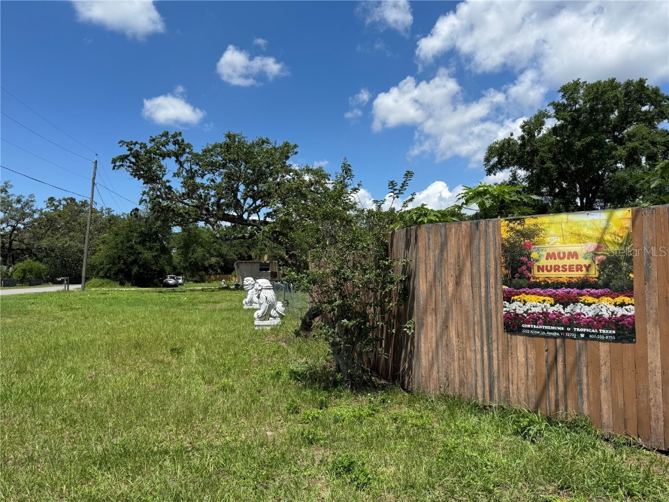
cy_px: 251
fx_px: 464
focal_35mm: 24
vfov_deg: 56.8
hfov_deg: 71.6
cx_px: 334
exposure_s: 1/4608
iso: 80
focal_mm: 6.76
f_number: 1.78
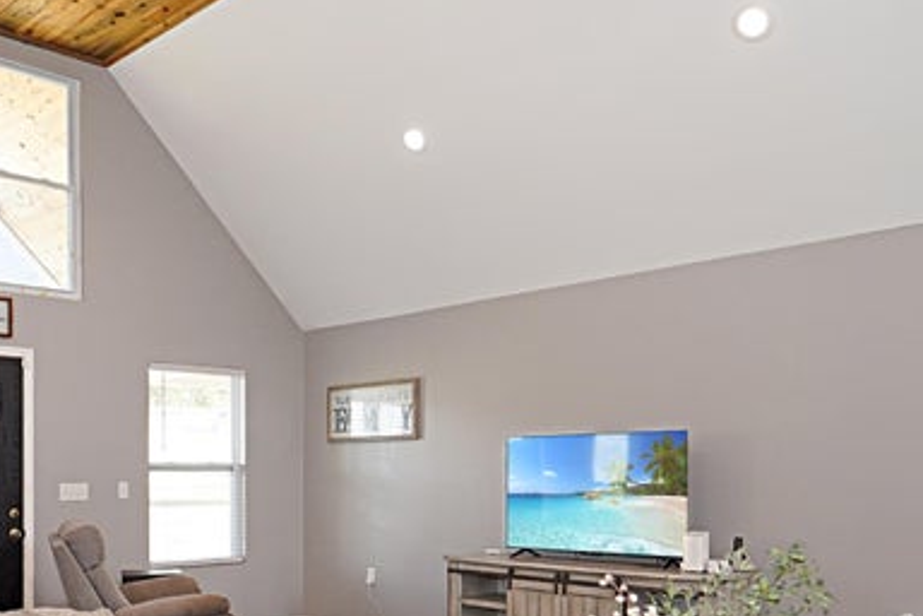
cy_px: 479
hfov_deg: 53.4
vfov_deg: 36.7
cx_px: 308
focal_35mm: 35
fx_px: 897
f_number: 4
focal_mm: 14
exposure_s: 1/160
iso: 800
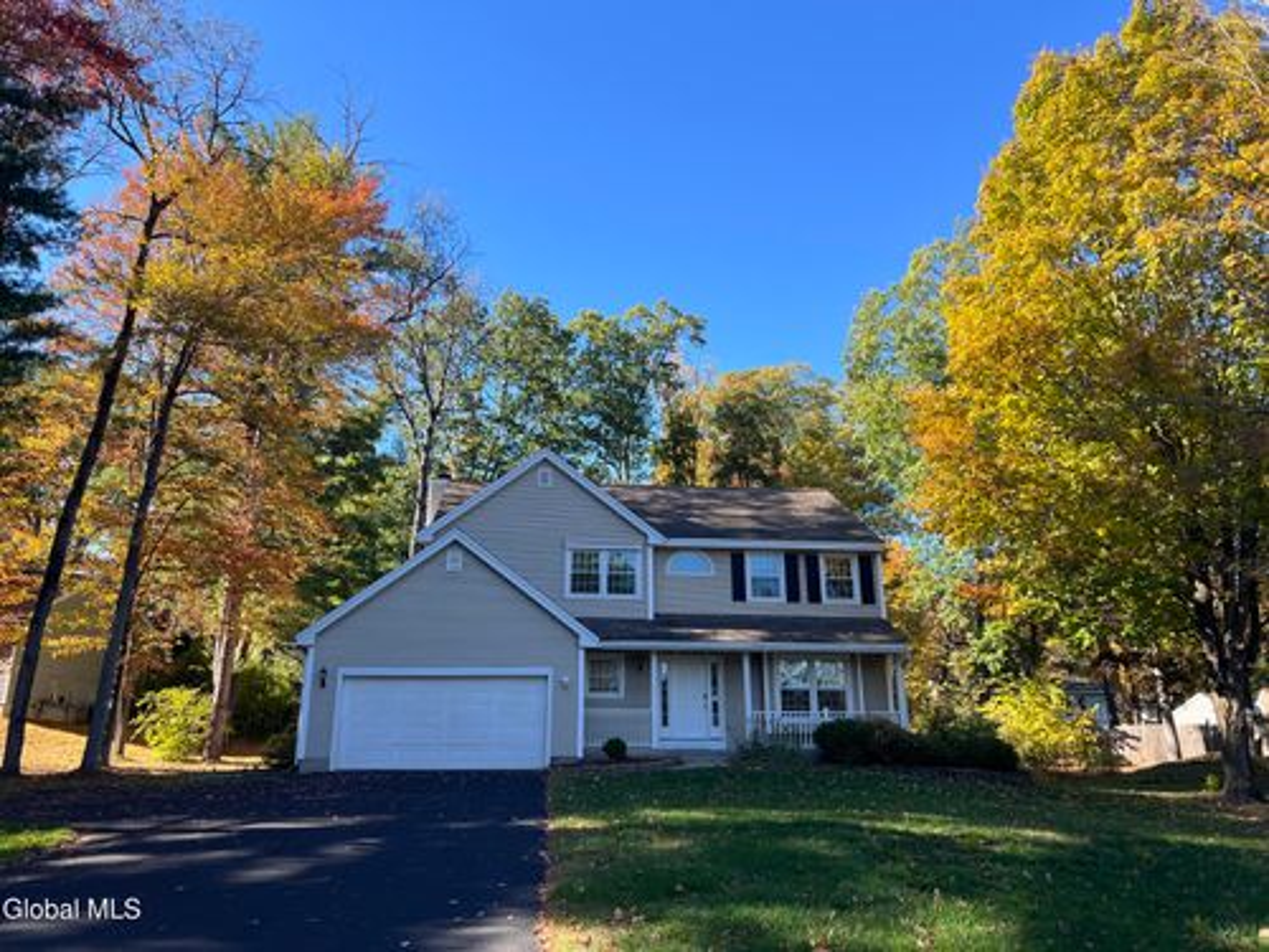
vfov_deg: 53.1
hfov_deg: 67.3
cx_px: 634
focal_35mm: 26
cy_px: 476
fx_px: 953
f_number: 1.5
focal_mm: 5.7
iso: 50
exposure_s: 1/1029
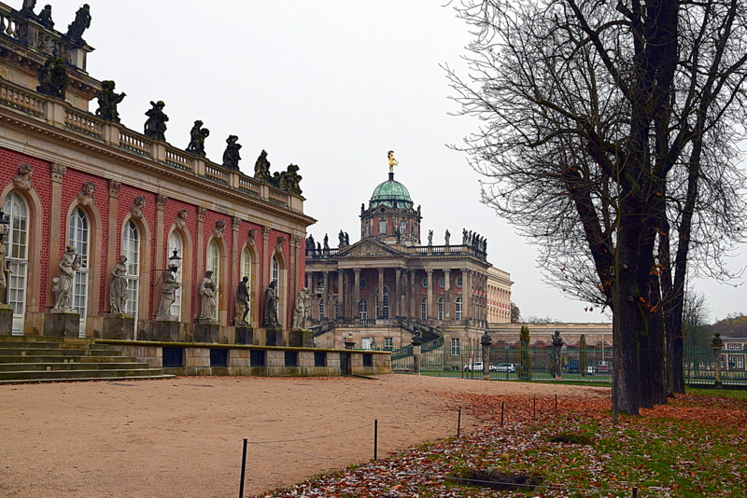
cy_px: 249
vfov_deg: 26.5
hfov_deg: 38.9
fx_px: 1059
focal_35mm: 51
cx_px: 374
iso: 400
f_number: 8
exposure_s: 1/50
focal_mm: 34
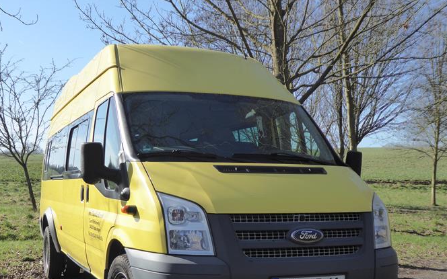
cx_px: 191
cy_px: 190
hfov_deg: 43.4
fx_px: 560
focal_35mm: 46
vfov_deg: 27.8
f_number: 3.7
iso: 200
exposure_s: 1/800
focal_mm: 6.3
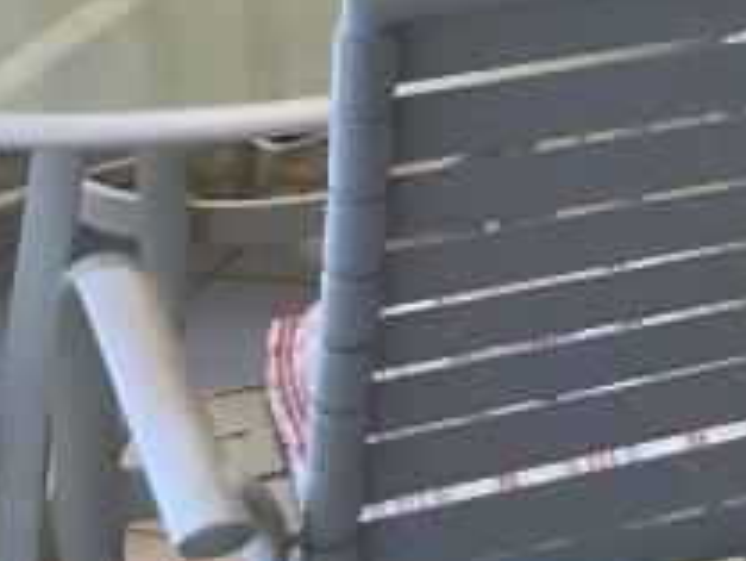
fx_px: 3062
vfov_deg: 9.7
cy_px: -586
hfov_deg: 13.6
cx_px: 785
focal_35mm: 142
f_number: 1.8
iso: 160
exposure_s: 1/60
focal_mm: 3
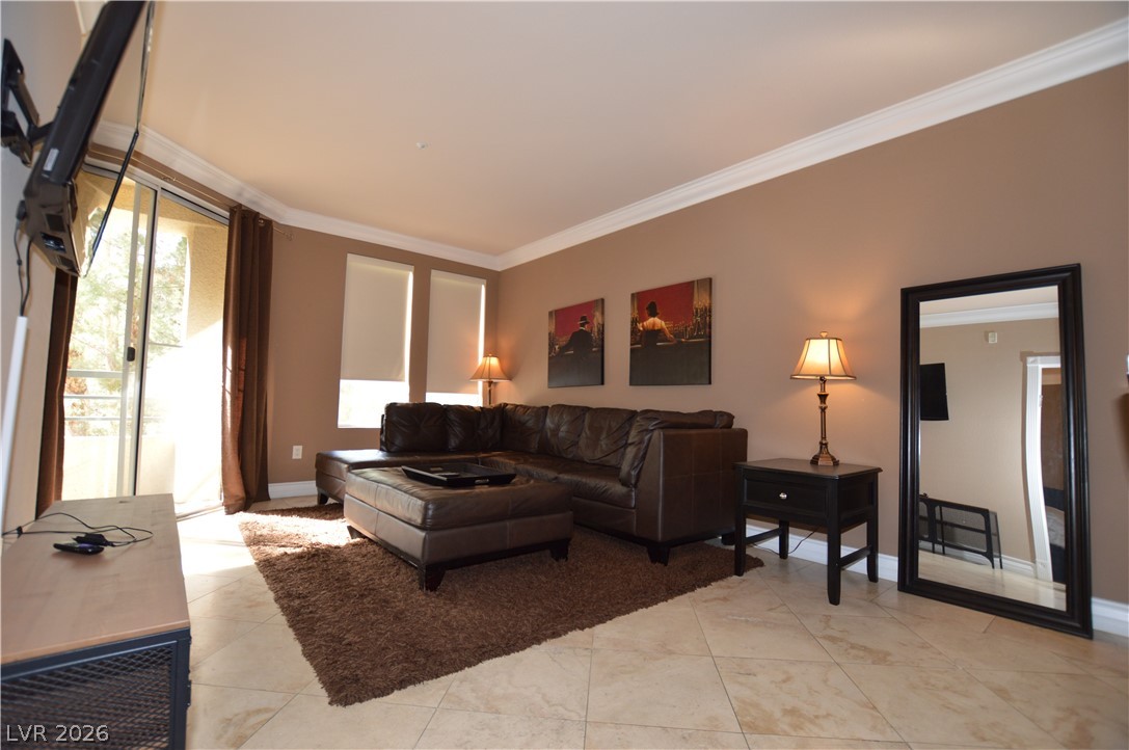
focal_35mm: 15
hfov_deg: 100.5
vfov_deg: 77.2
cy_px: 375
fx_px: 470
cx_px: 564
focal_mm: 10
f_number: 4
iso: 400
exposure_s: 1/60
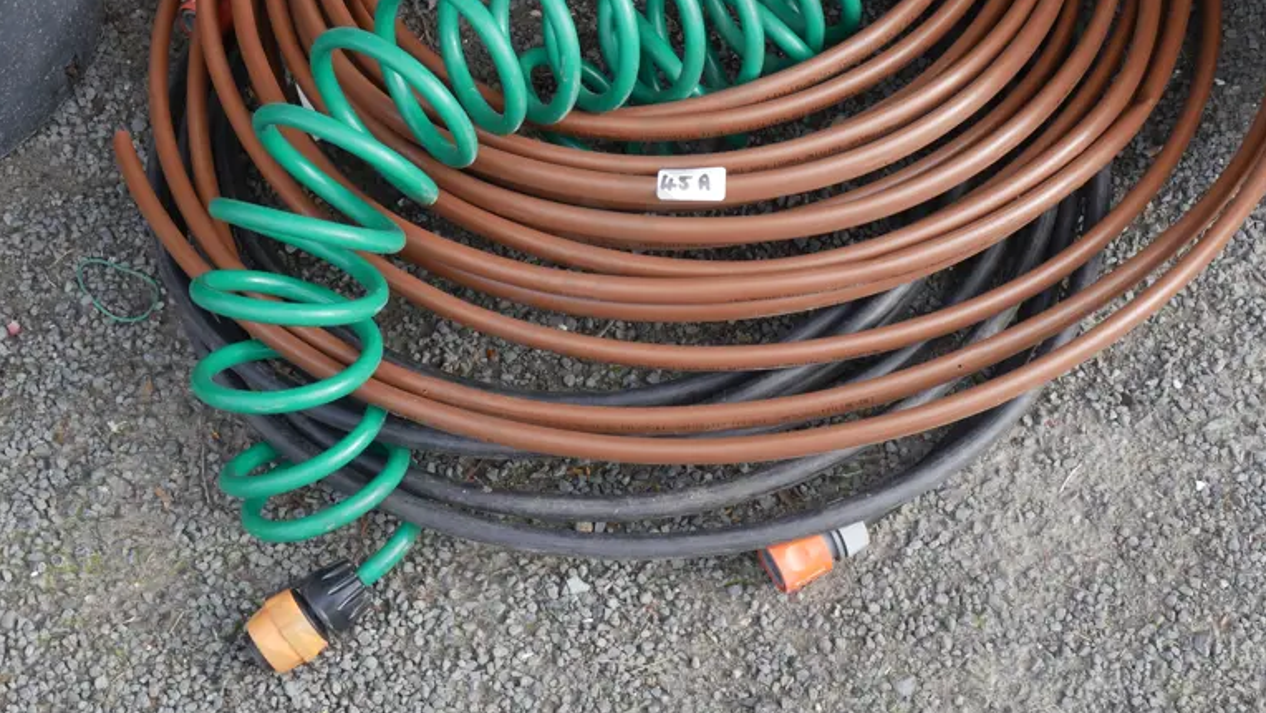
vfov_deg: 16.5
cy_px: 191
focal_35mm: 73
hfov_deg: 29.0
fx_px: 2451
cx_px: 634
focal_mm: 25
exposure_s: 1/125
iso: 200
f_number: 5.6
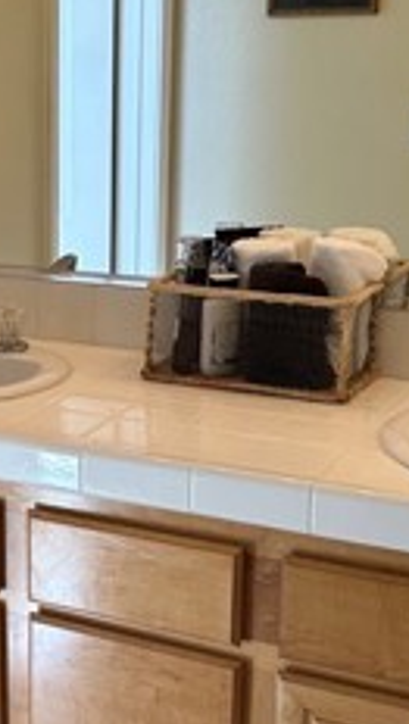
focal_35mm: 72
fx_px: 1384
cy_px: 409
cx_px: 0
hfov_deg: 16.5
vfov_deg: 29.3
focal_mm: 6.86
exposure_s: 1/120
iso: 80
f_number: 1.78
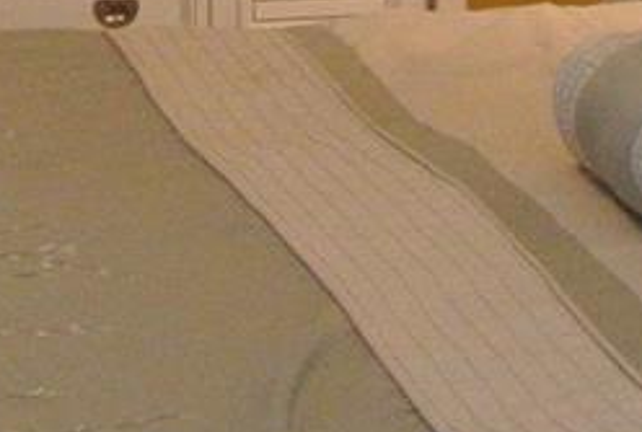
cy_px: -180
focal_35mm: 174
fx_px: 3112
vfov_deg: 7.8
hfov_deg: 11.1
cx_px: 1095
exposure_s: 1/160
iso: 1600
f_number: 3.5
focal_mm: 10
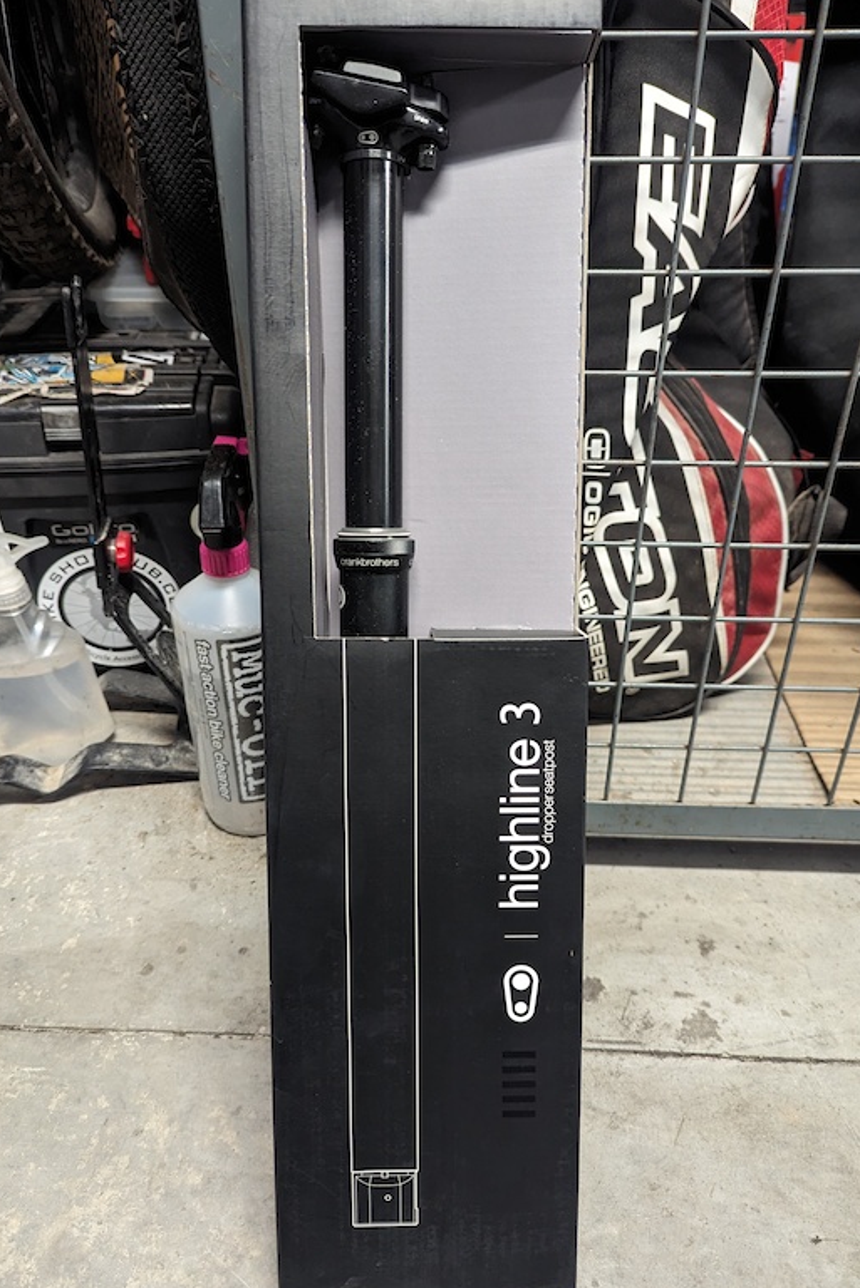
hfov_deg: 49.6
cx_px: 443
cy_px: 635
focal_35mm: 26
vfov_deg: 69.4
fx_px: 931
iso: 648
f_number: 1.85
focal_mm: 6.81
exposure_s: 1/23.8
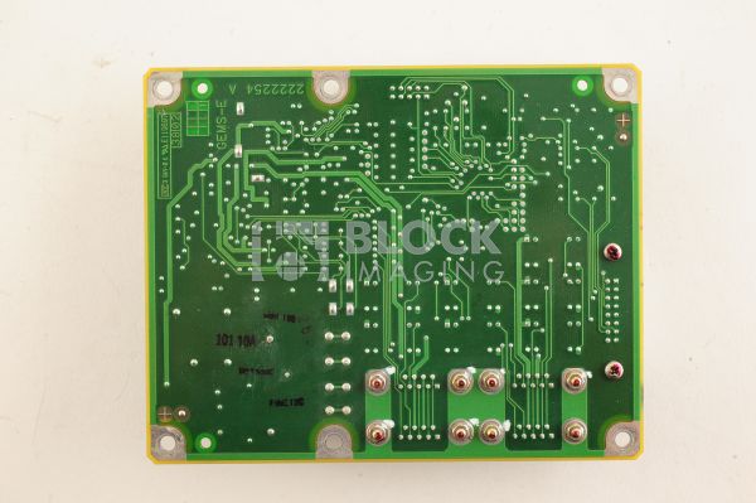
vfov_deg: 26.9
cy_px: 252
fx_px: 1049
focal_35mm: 50
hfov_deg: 39.6
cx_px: 378
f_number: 13
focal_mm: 50
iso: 1600
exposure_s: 1/160
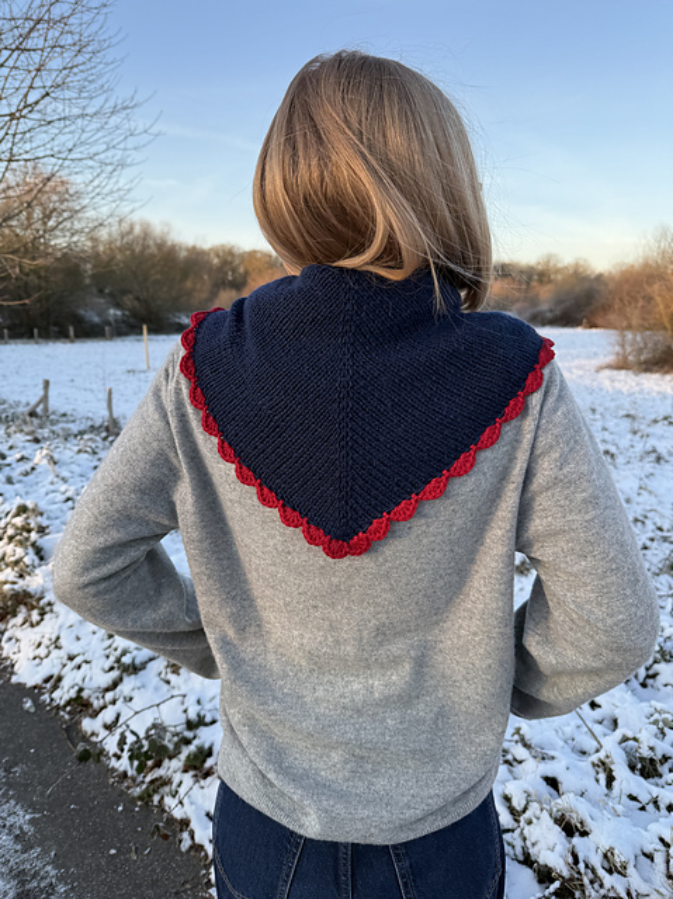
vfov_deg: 71.6
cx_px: 336
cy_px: 450
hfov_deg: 56.8
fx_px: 623
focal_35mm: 24
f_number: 1.78
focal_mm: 6.76
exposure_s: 1/580
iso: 80
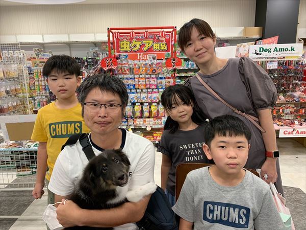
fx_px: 230
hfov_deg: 67.3
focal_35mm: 26
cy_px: 115
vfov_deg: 53.1
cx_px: 153
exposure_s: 1/50
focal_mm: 4.25
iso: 64
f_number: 1.8
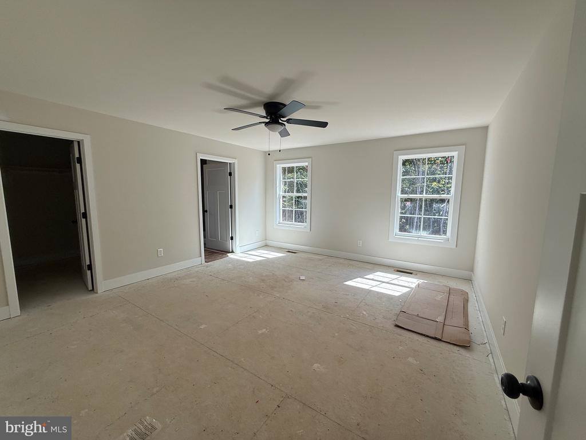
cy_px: 220
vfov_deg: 85.7
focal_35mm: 14
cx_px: 293
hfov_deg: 102.1
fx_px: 237
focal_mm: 2.22
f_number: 2.2
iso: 64
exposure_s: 1/321
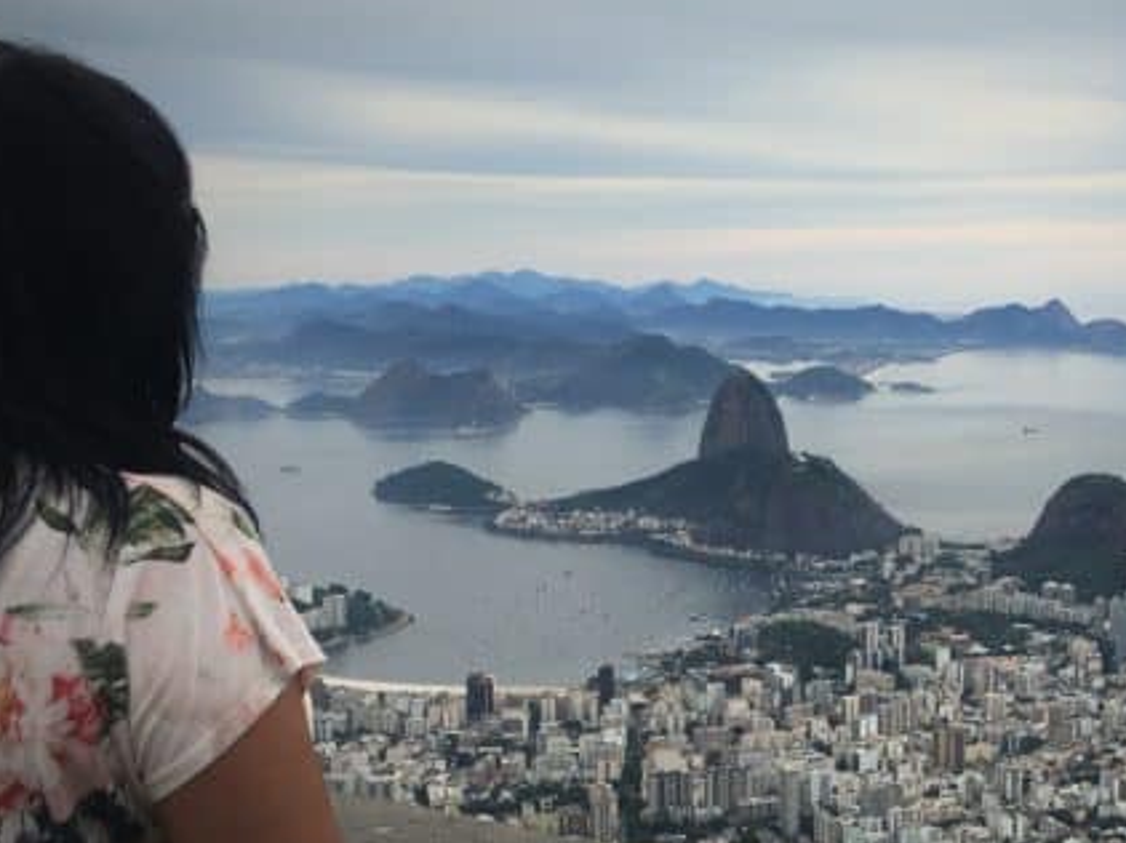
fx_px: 1788
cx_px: 835
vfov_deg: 26.3
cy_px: 603
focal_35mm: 55
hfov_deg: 34.3
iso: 25
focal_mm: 4.15
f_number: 2.2
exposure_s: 1/894
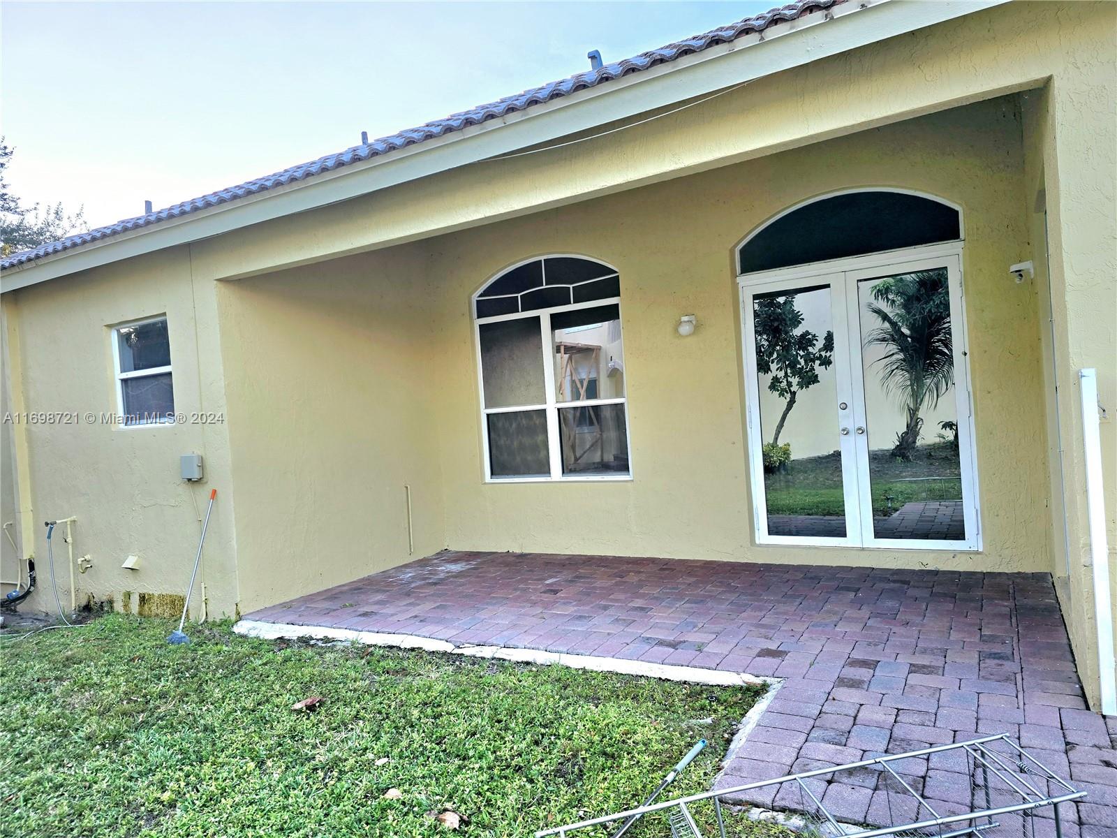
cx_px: 558
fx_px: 742
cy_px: 419
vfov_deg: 58.9
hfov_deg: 73.9
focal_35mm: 23
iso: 25
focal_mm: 6.3
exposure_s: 1/182
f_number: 1.7
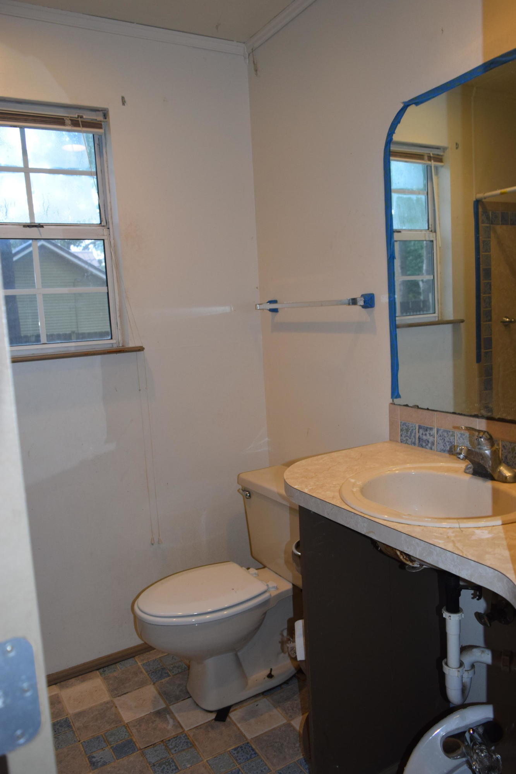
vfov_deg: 67.4
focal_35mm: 27
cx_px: 258
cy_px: 387
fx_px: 581
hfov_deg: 47.9
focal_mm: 18
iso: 800
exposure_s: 1/100
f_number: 5
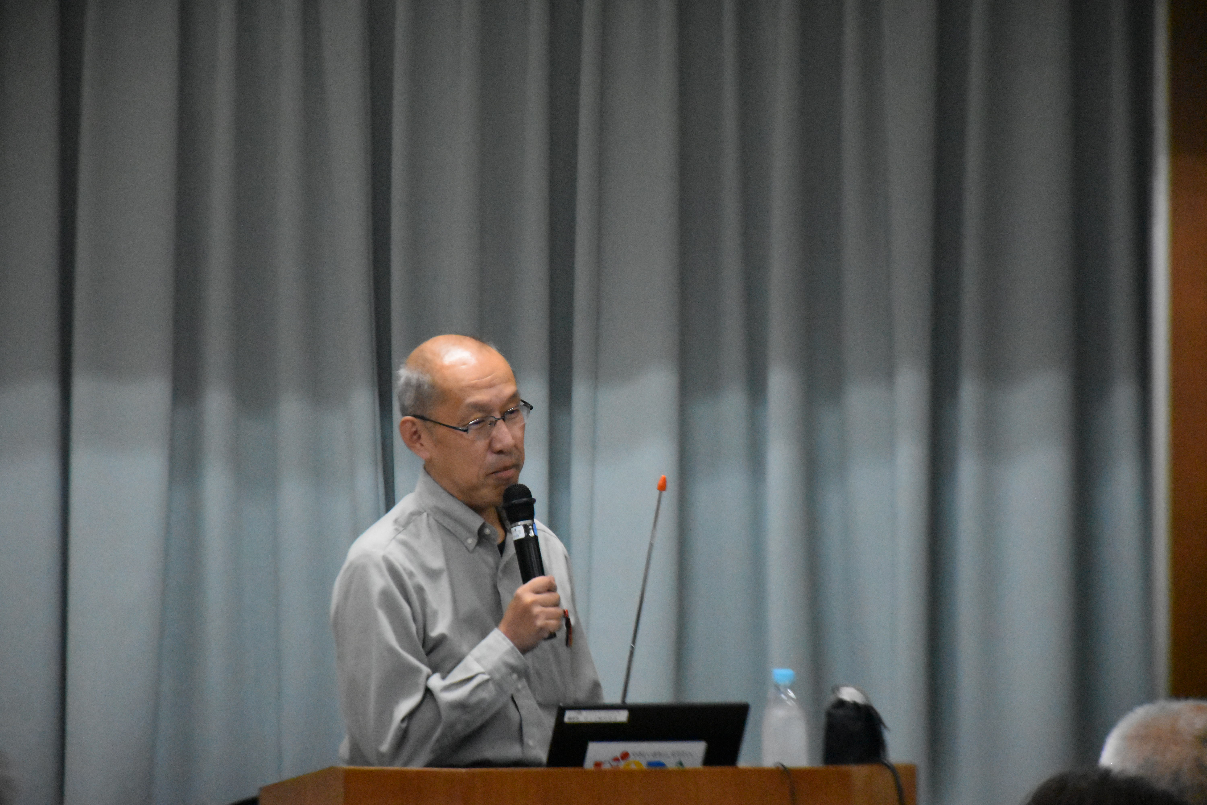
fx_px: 7040
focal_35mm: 210
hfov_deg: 9.8
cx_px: 604
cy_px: 402
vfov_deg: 6.5
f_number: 5.6
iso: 10000
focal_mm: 140
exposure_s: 1/500
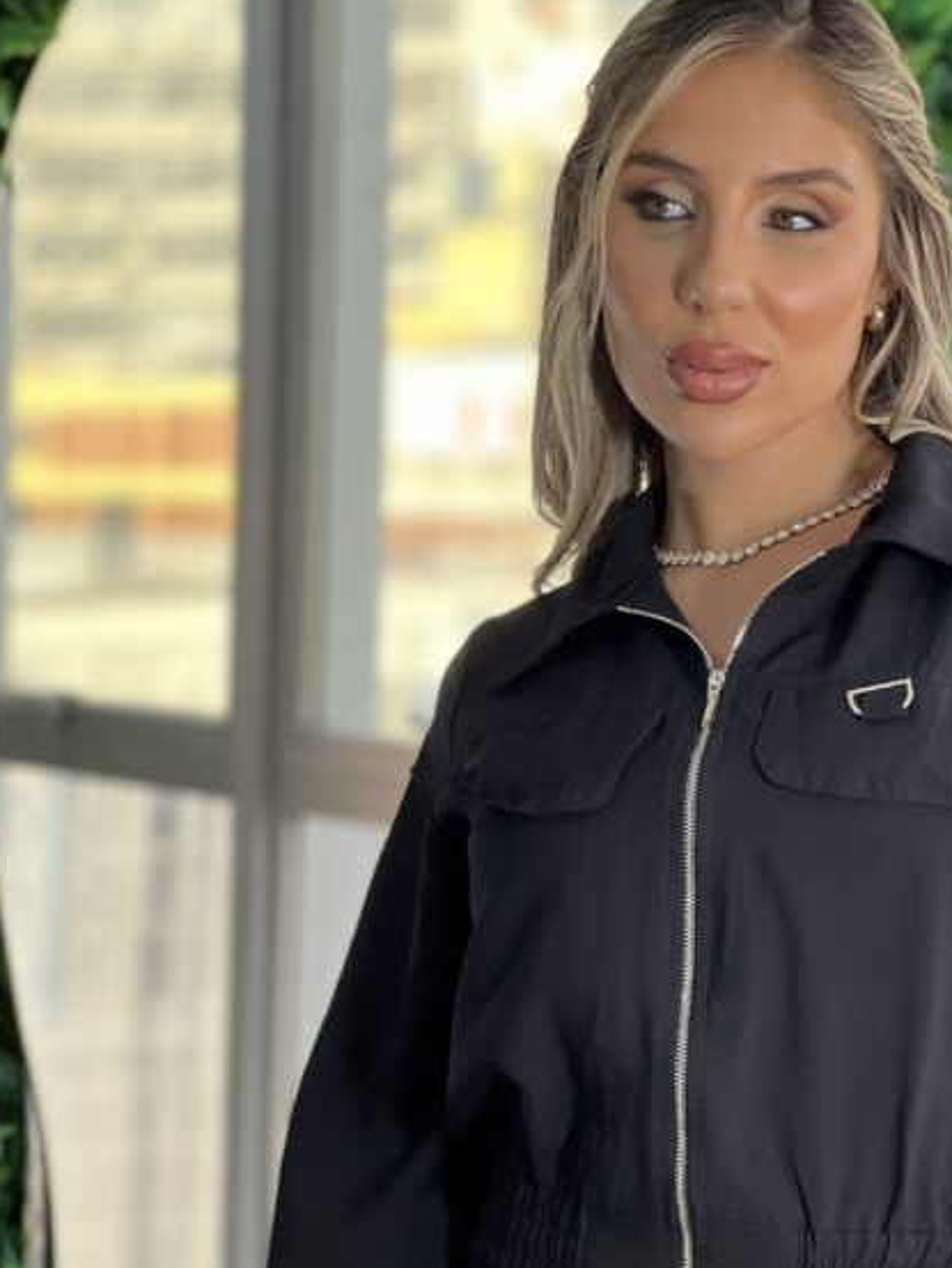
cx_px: 739
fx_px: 4765
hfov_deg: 11.4
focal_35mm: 130
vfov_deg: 15.1
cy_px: 953
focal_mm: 9
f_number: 2.8
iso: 200
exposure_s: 1/120
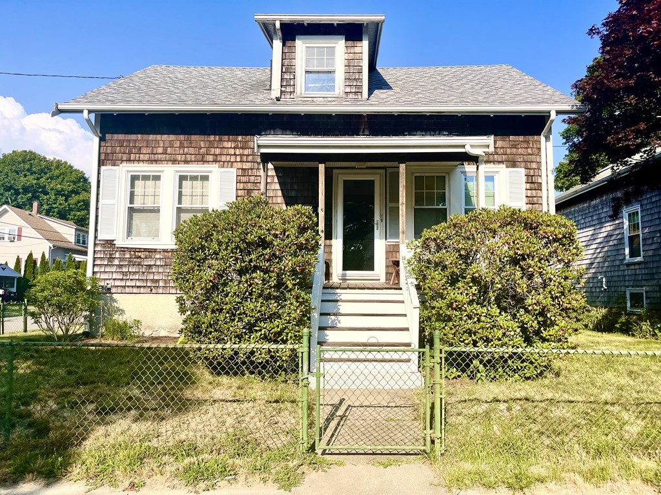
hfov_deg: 67.3
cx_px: 330
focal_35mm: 26
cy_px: 248
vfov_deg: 53.1
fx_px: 496
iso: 50
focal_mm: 5.1
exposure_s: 1/3521
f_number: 1.6
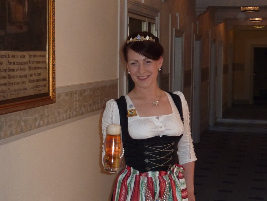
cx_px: 134
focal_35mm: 71
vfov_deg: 20.7
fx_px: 548
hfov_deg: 27.4
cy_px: 100
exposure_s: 1/30
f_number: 3.6
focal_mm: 6.5
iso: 200
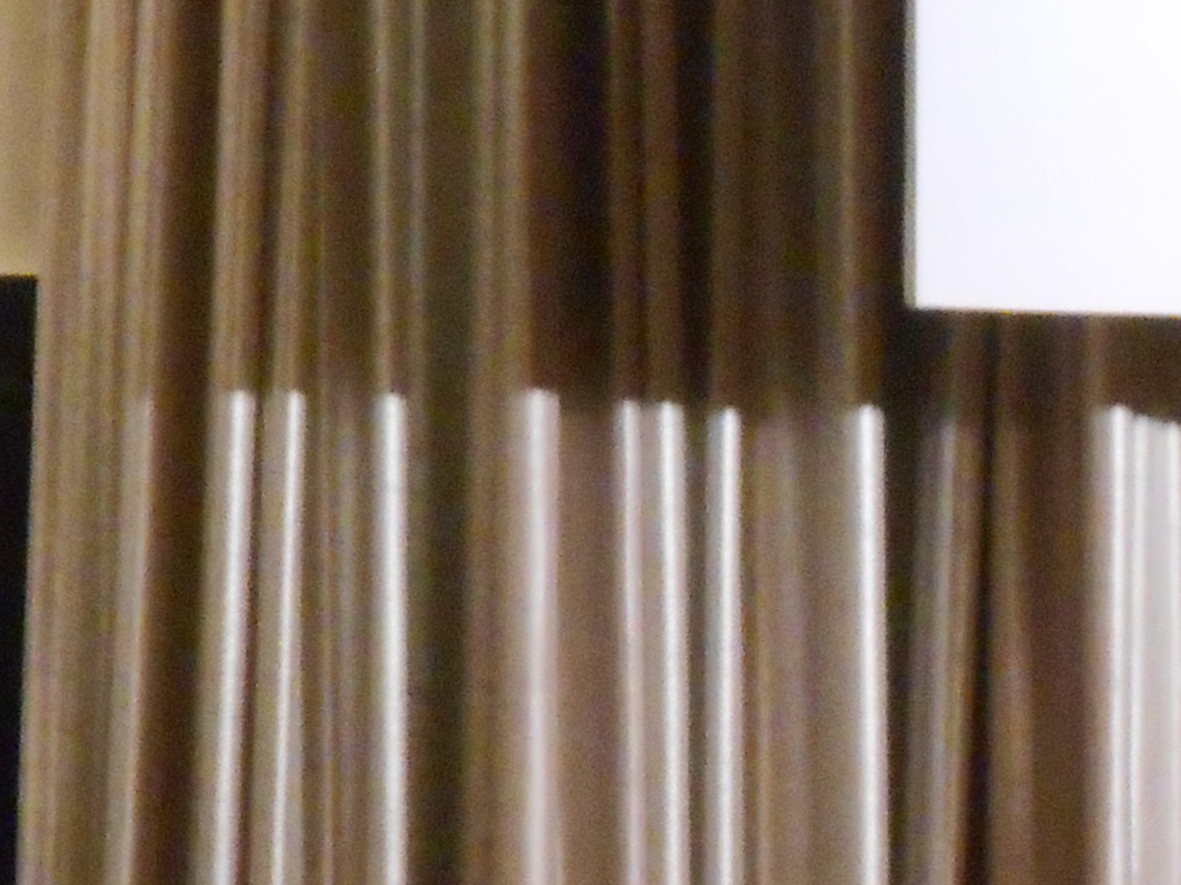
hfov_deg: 2.6
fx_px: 26265
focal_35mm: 770
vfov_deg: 1.9
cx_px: 1764
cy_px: 1084
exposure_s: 1/13
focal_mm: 32.9
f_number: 6.4
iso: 800
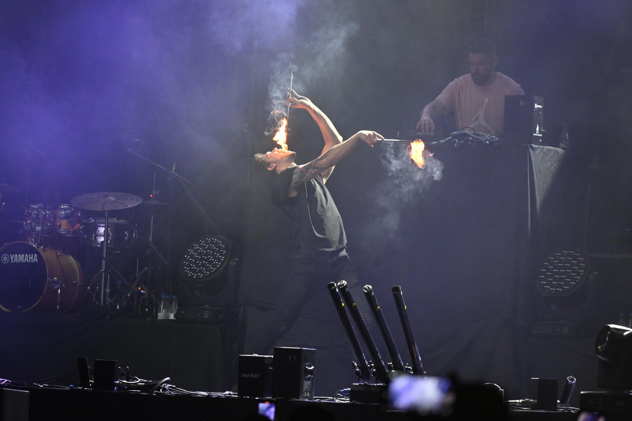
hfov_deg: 5.5
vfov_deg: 3.7
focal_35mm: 375
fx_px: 6582
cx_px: 316
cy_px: 210
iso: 4000
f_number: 6.3
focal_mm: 250
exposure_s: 1/250
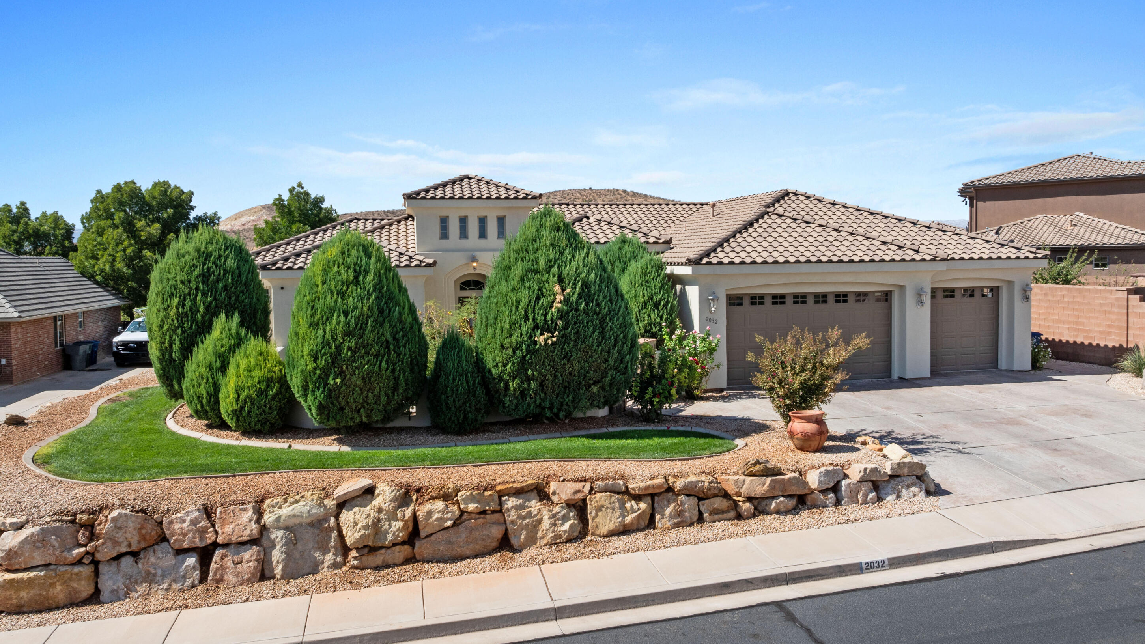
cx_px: 564
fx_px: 820
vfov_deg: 42.9
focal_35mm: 27
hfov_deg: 69.9
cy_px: 299
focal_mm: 12.29
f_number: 8
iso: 100
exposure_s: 1/320
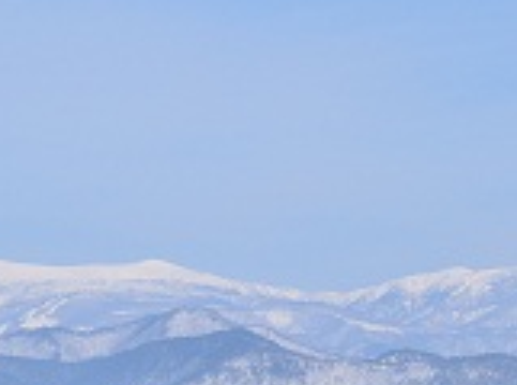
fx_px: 6020
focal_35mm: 404
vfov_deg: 3.7
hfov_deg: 4.9
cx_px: 96
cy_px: 395
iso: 200
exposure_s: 1/640
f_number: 13
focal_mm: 100
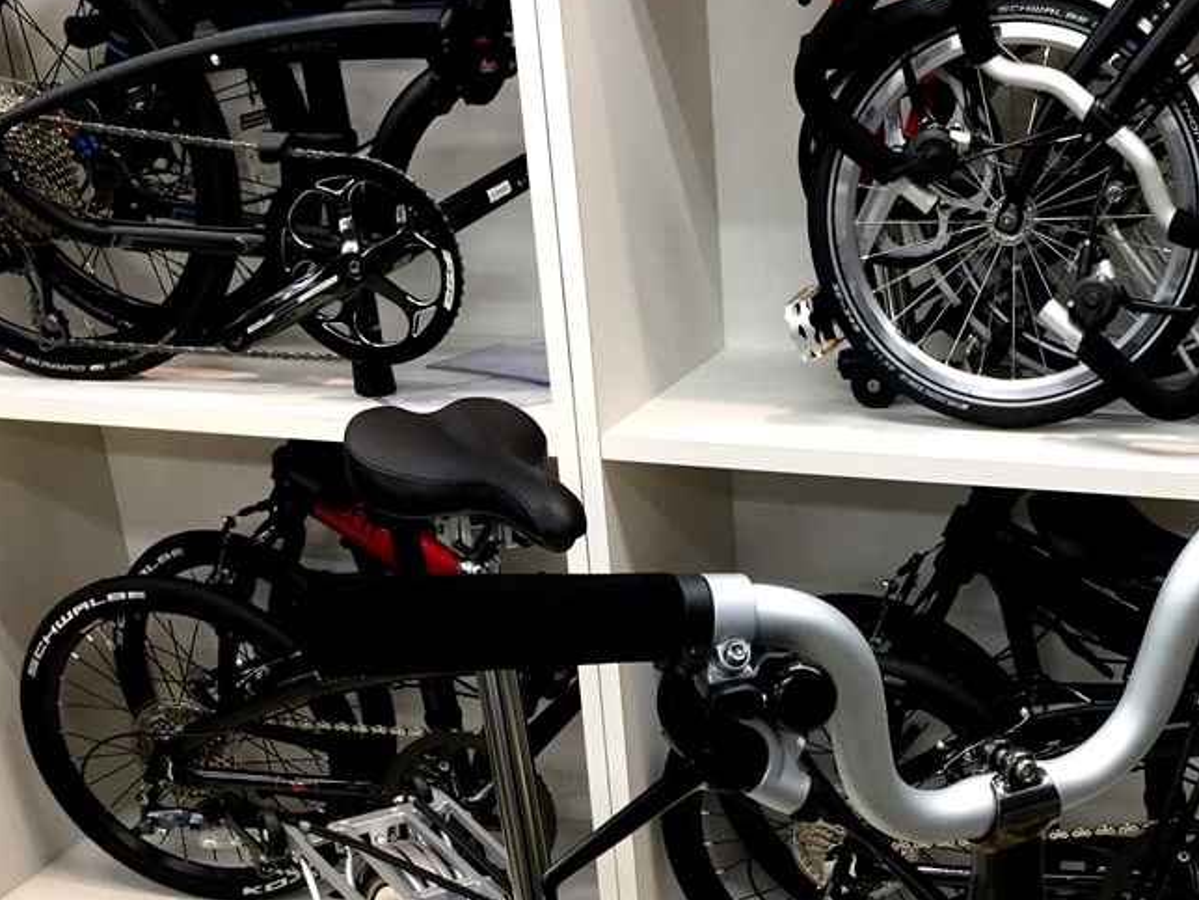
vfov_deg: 31.7
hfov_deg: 41.1
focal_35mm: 45
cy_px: 648
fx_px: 1559
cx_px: 866
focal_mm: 4.15
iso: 50
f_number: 2.2
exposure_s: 1/33
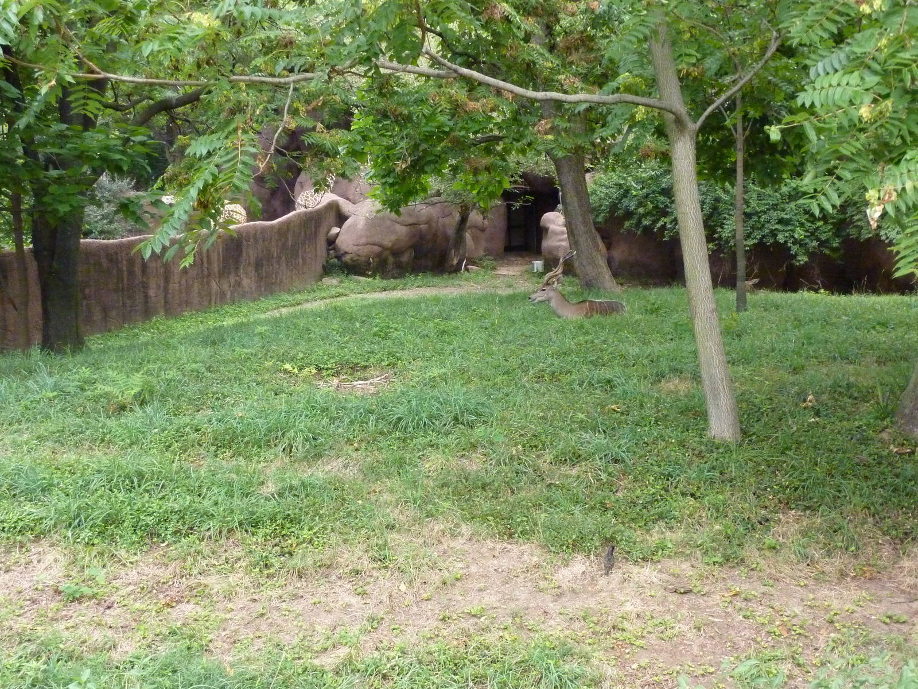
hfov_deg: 39.7
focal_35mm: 48
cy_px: 344
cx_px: 459
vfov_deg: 30.3
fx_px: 1273
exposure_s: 1/400
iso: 800
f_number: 3.8
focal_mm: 7.9
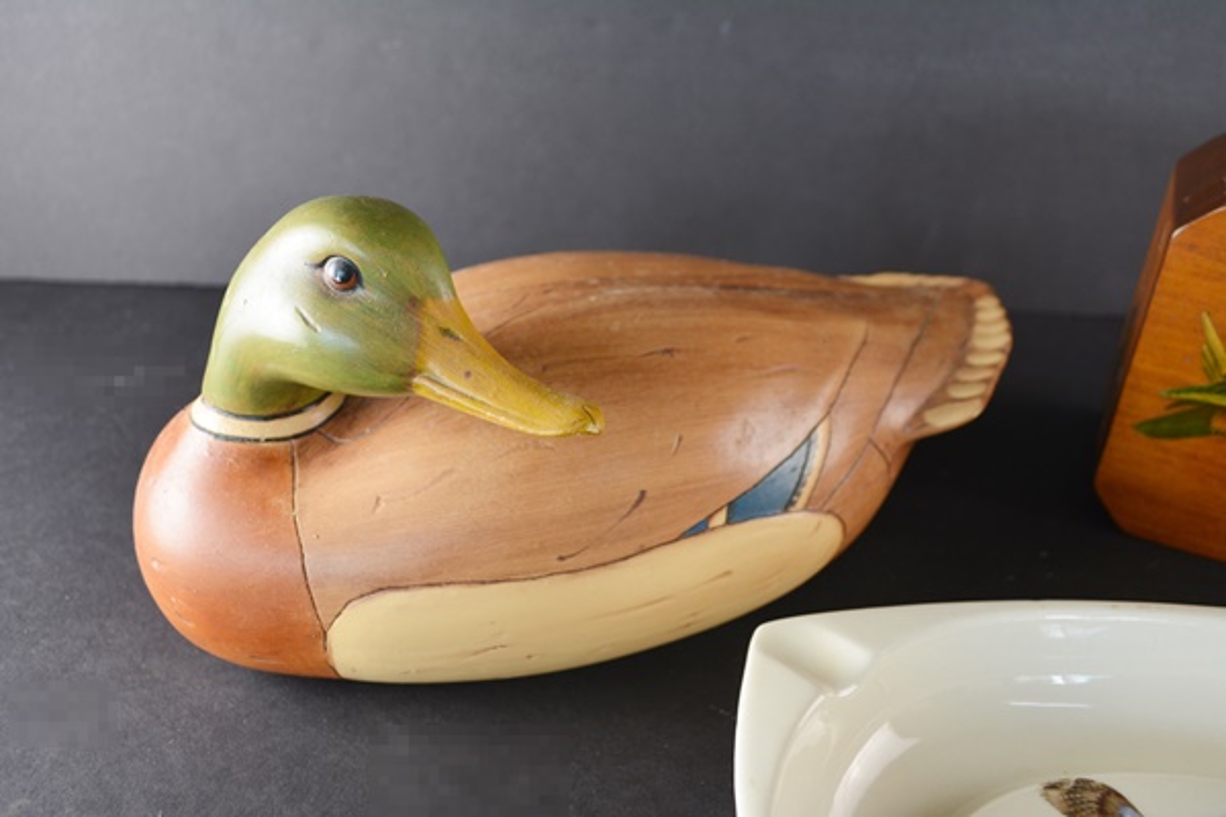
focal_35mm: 33
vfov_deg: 40.0
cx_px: 613
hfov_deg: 57.2
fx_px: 1124
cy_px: 408
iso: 400
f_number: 4.5
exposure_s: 1/80
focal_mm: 22
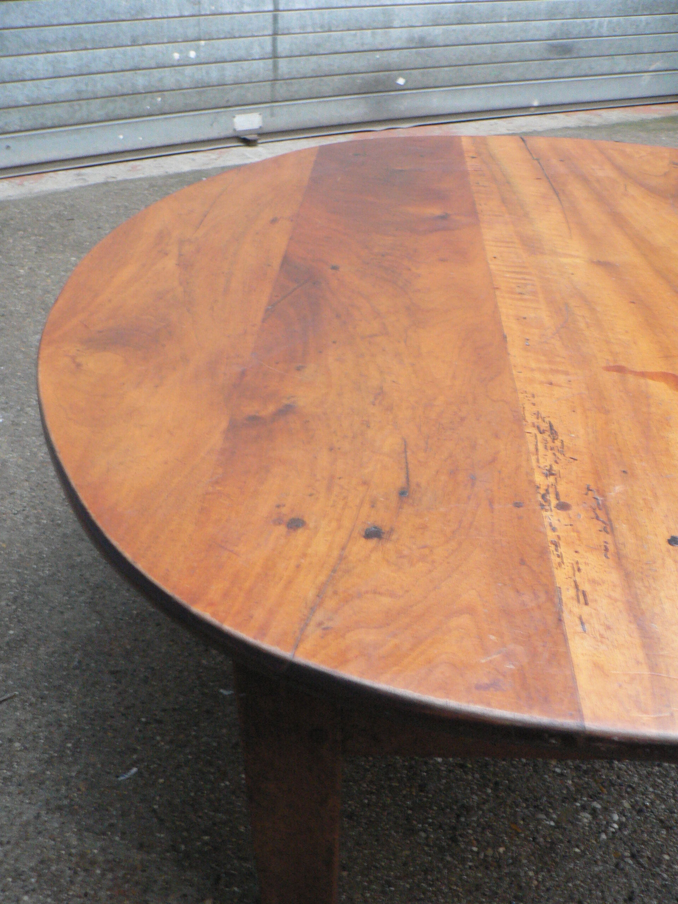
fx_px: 940
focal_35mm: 36
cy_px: 452
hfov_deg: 39.7
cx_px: 339
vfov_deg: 51.4
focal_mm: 6
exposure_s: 1/13
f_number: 2.8
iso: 200
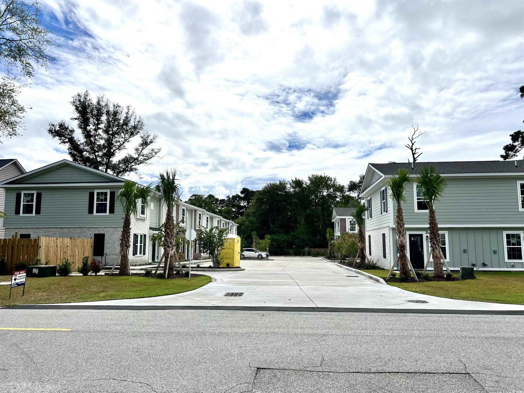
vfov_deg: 53.1
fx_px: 394
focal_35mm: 26
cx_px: 262
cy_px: 196
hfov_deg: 67.3
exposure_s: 1/16393
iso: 40
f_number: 1.5
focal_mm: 5.7
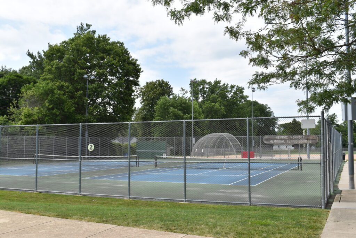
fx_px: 386
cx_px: 178
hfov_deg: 49.5
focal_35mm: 39
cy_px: 119
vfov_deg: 34.2
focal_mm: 26
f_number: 10
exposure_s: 1/400
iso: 200
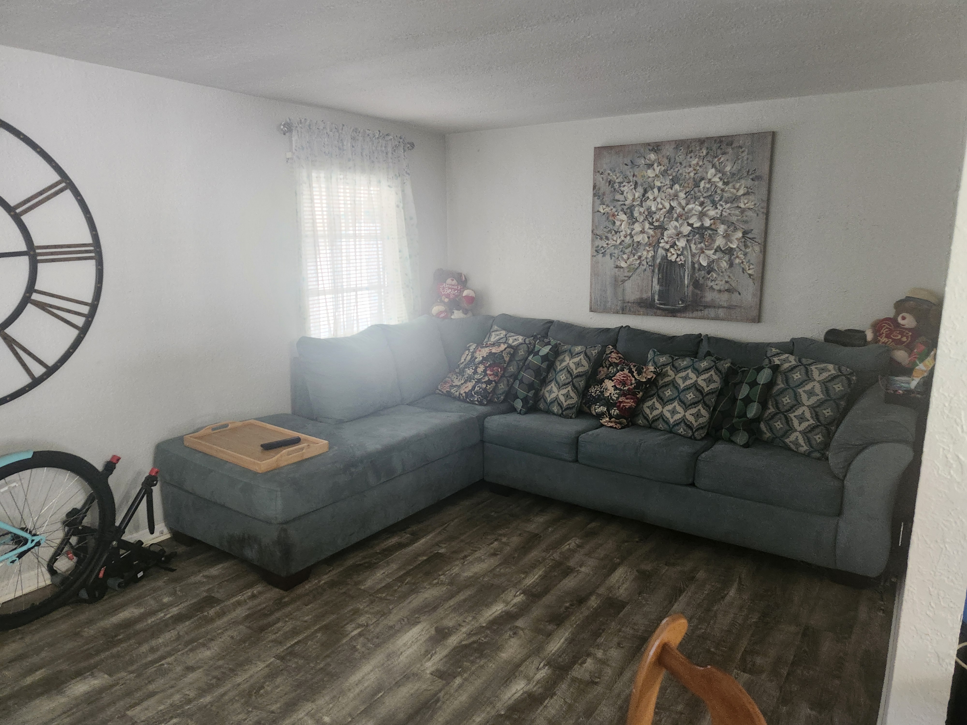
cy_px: 362
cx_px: 484
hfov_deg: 73.9
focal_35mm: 23
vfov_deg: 58.9
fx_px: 643
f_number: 1.8
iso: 640
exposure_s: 1/60
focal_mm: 5.54
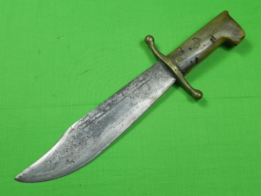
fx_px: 437
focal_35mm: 58
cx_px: 130
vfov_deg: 25.2
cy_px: 98
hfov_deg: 33.2
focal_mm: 10.3
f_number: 3.5
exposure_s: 1/125
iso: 187
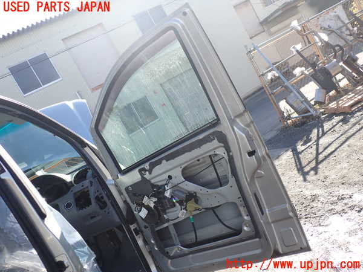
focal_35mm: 30
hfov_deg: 60.0
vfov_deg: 46.8
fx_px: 315
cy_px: 136
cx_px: 182
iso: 100
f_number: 3.2
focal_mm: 5.4
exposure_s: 1/400
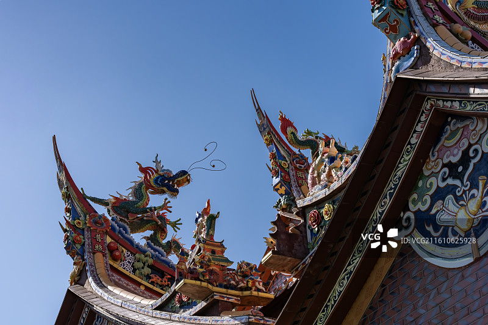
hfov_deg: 28.8
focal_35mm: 70
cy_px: 162
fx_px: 949
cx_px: 244
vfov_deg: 19.4
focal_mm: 70
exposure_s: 1/800
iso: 200
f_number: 8
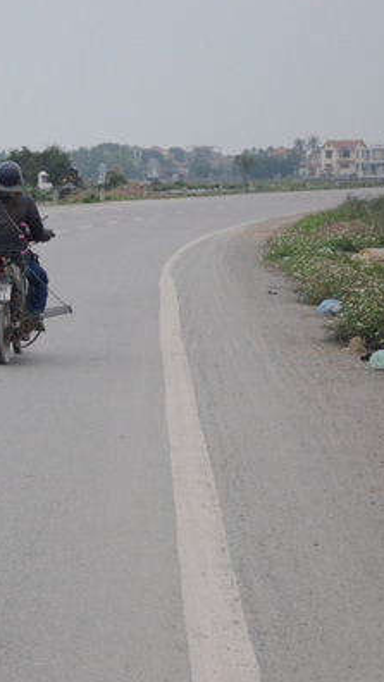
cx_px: -45
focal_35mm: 136
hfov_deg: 8.8
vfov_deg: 15.8
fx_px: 2460
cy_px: 314
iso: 3200
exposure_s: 1/5000
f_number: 4.8
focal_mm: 52
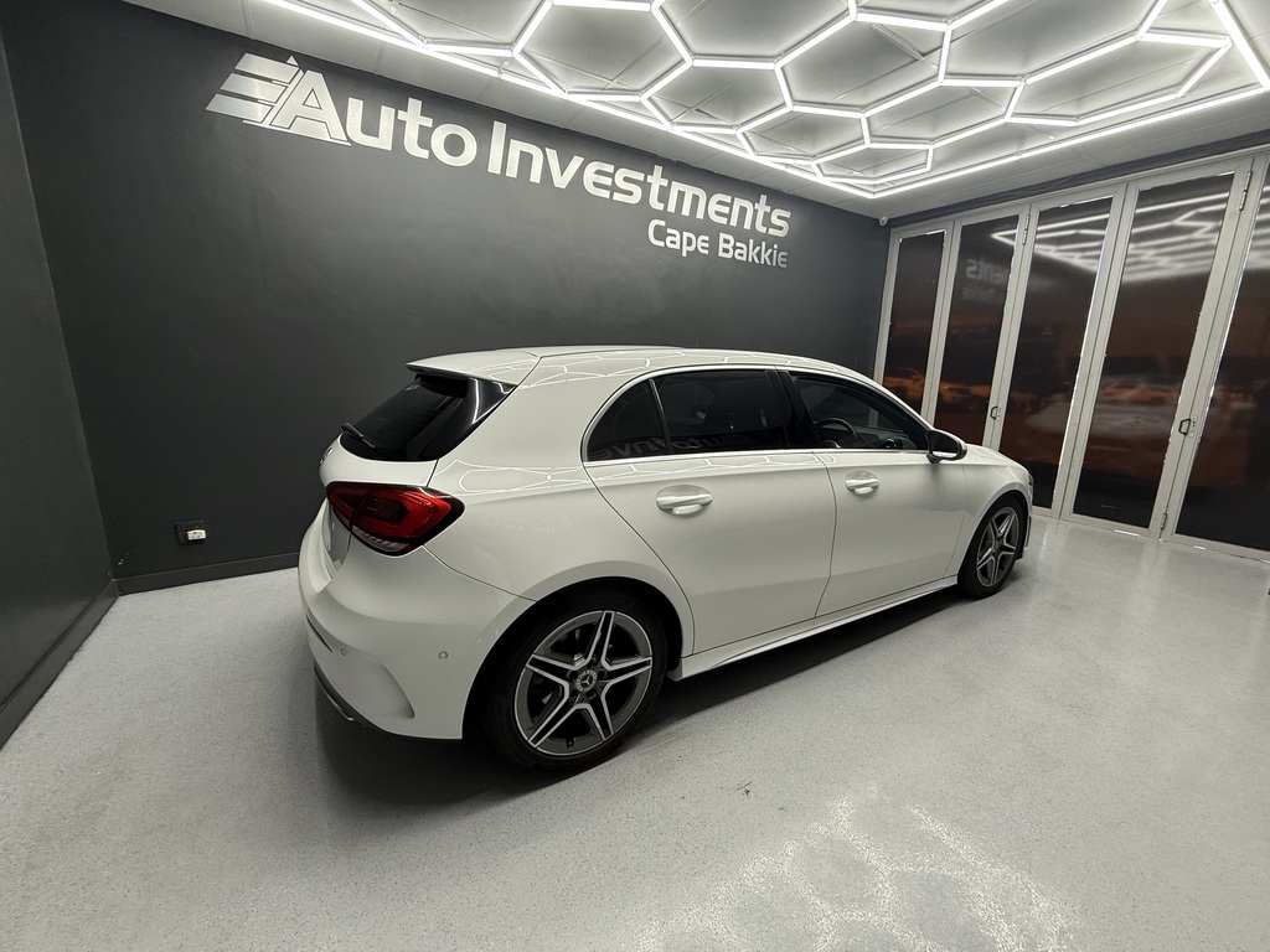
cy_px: 476
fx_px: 514
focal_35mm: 14
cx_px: 635
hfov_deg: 102.1
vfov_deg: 85.7
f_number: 2.2
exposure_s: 1/100
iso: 125
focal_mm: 2.22
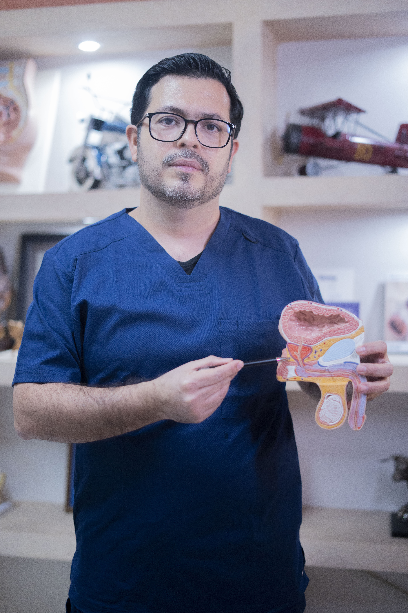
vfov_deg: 39.6
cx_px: 204
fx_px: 850
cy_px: 306
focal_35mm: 50
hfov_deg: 27.0
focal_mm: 50
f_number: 1.8
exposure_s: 1/400
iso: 3200
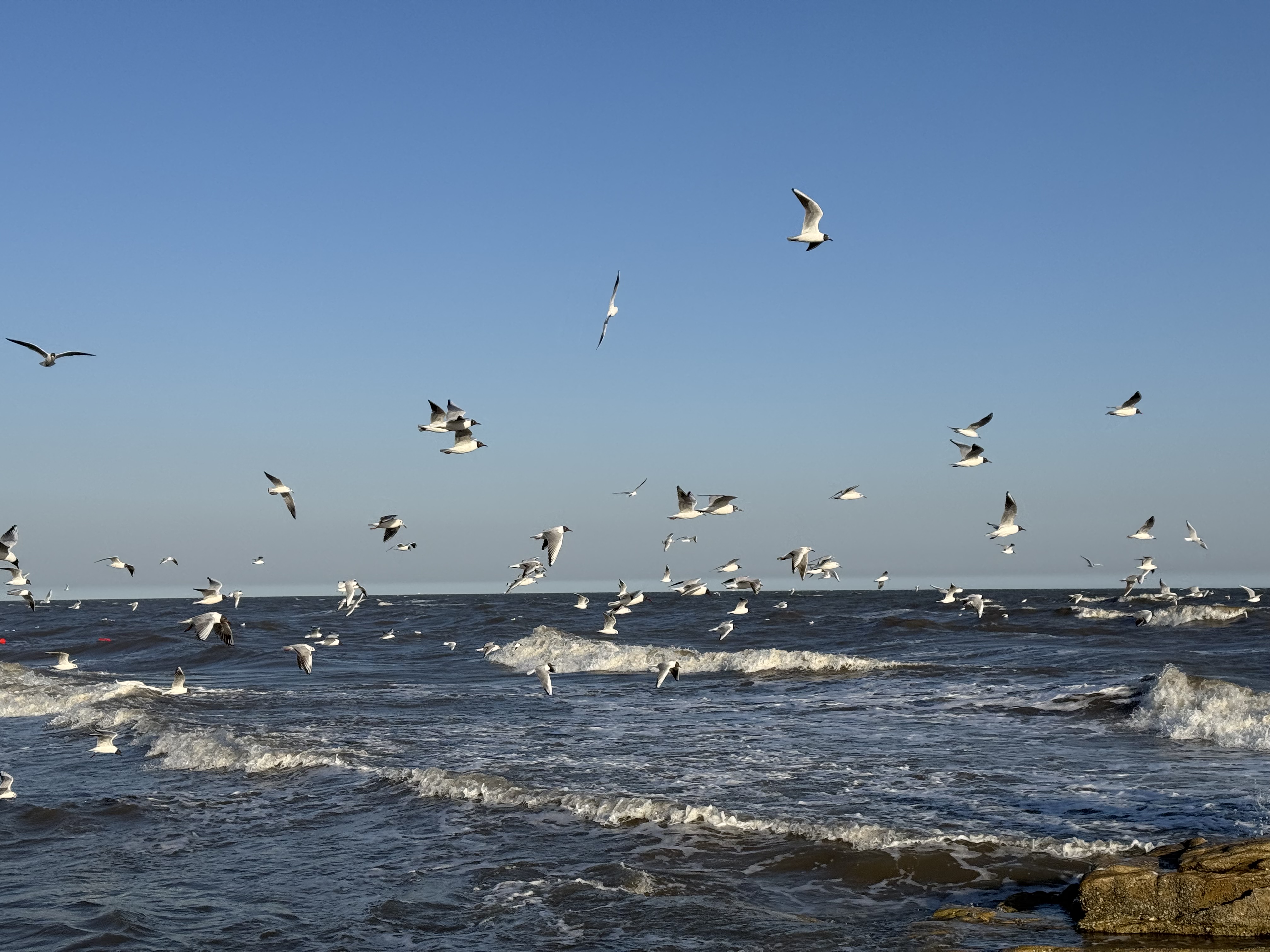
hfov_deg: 39.7
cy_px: 476
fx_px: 1761
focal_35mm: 48
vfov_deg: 30.3
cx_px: 635
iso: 64
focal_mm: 6.76
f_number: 1.78
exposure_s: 1/7092
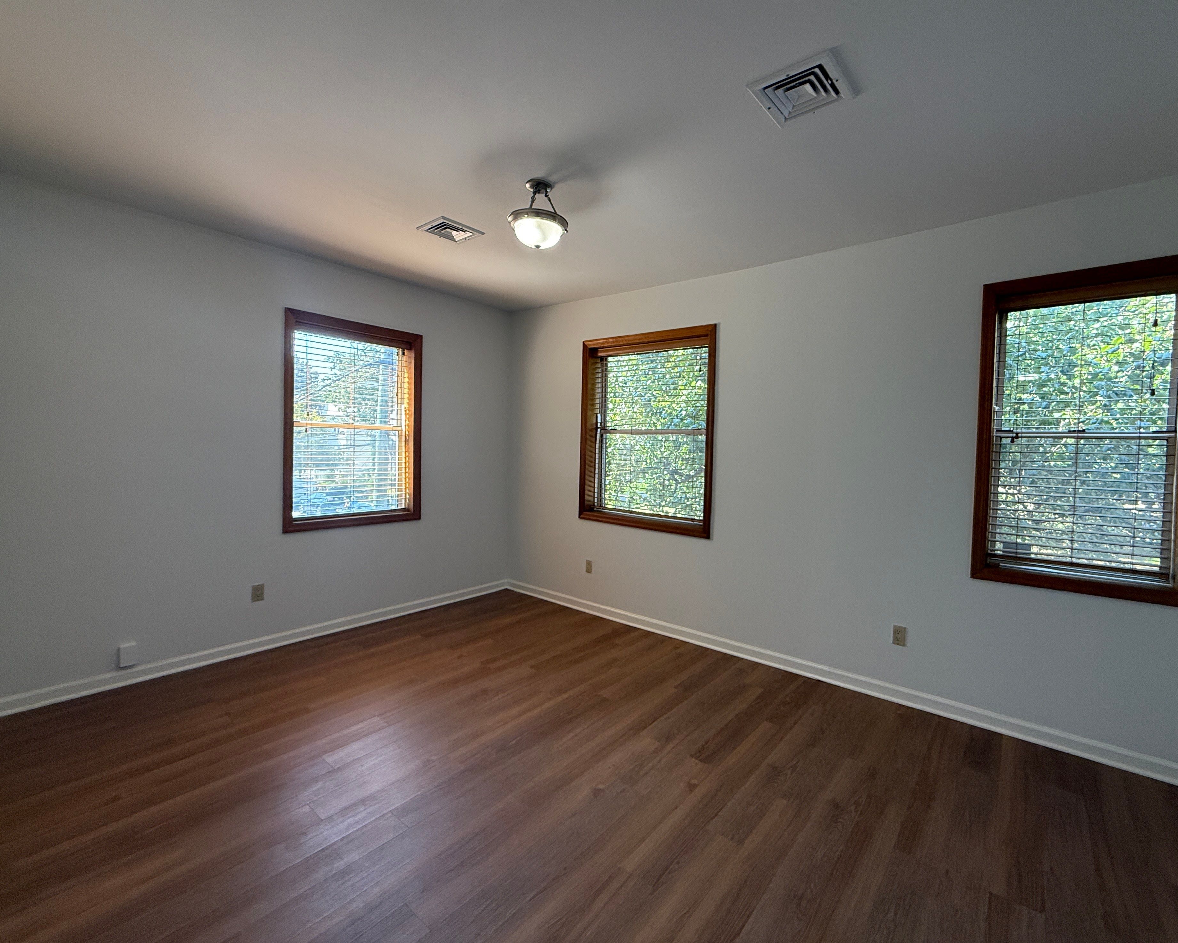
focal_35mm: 15
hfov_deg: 96.5
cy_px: 459
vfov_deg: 84.0
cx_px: 646
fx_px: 523
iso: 160
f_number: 2.2
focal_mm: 2.22
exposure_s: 1/120
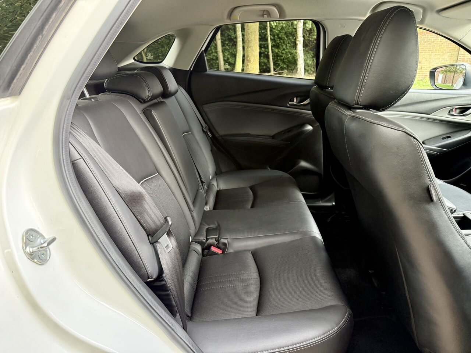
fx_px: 327
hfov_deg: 71.6
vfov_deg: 56.8
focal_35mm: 24
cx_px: 236
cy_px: 176
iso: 200
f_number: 1.78
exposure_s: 1/111
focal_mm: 6.76
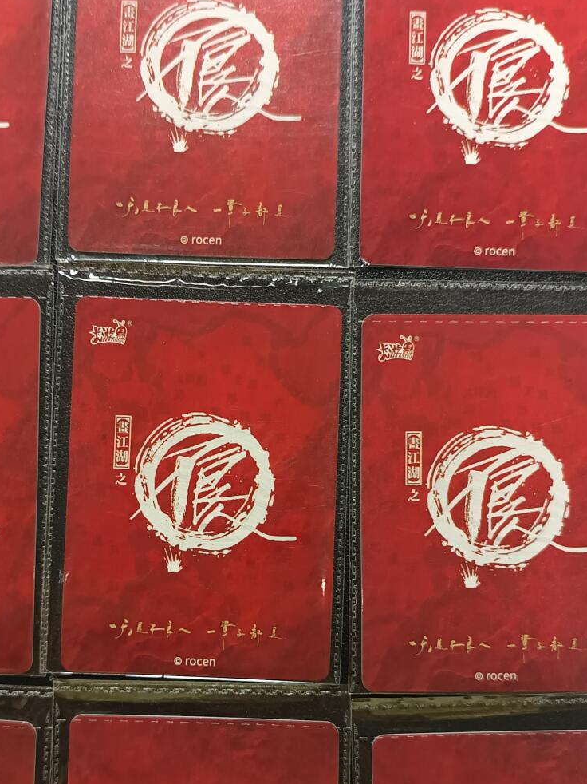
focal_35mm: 44
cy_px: 471
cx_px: 240
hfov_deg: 32.8
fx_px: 995
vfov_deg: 42.7
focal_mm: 5.31
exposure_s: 1/33.3
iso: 1067
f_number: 1.7
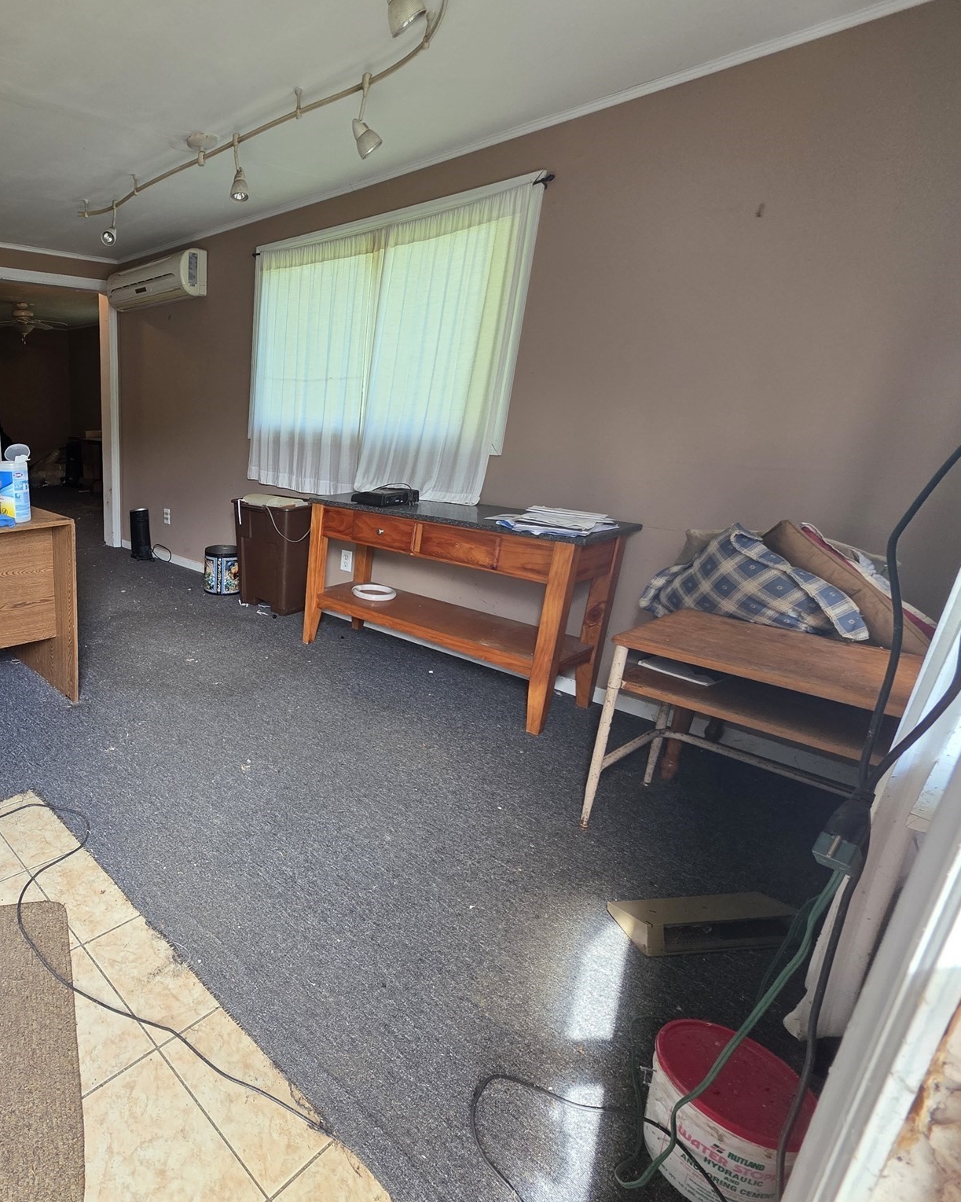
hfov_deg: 68.1
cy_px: 601
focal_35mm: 17
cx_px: 167
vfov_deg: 89.6
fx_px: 604
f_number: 1.9
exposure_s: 1/120
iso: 100
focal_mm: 2.2
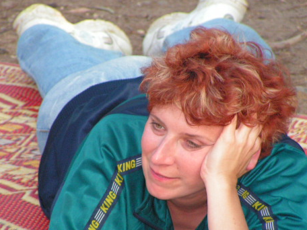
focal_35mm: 354
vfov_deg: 4.2
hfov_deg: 5.6
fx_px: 3140
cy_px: 149
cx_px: 154
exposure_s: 1/125
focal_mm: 42.1
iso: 200
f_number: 3.2
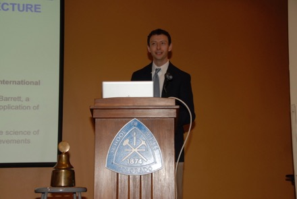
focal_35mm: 69
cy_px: 100
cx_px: 148
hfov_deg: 29.2
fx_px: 570
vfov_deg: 19.8
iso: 400
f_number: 5.6
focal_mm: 46
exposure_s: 1/60
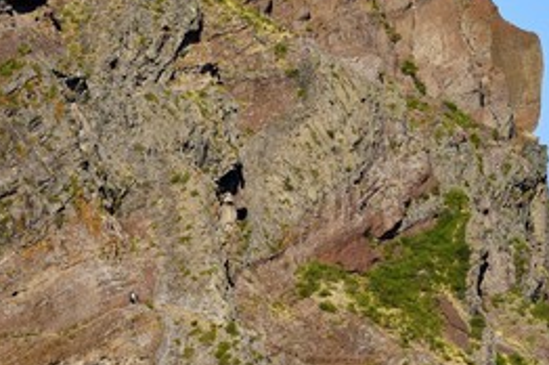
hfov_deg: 7.8
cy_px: 128
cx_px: 290
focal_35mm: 265
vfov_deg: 5.2
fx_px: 4036
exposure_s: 1/500
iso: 200
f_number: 11
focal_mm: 165
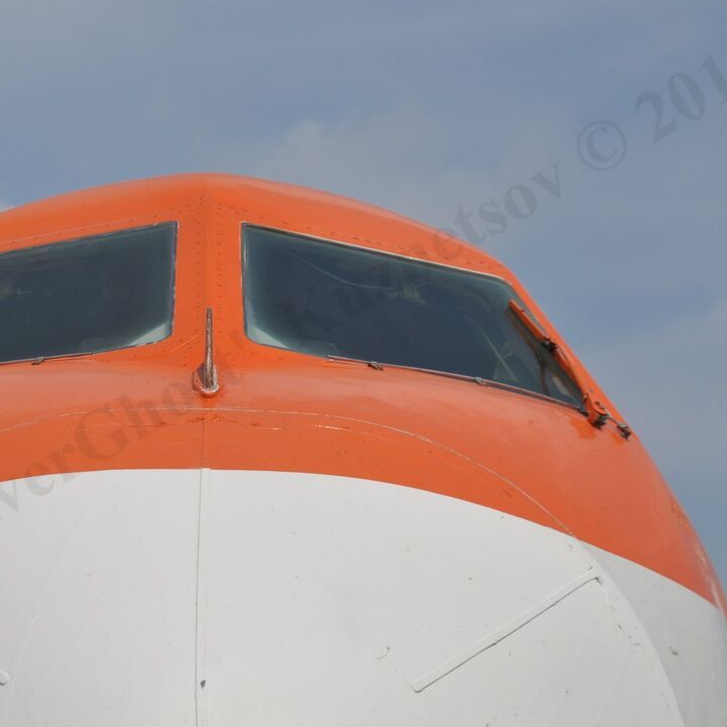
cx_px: 210
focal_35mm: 113
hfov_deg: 15.4
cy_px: 369
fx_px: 2685
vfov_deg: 15.4
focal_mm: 50
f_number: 8
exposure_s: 1/1250
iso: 200
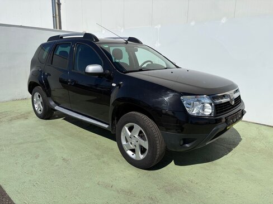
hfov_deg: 67.3
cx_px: 136
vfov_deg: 53.1
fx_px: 205
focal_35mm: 26
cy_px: 102
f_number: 1.6
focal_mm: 5.96
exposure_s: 1/7813
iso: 50
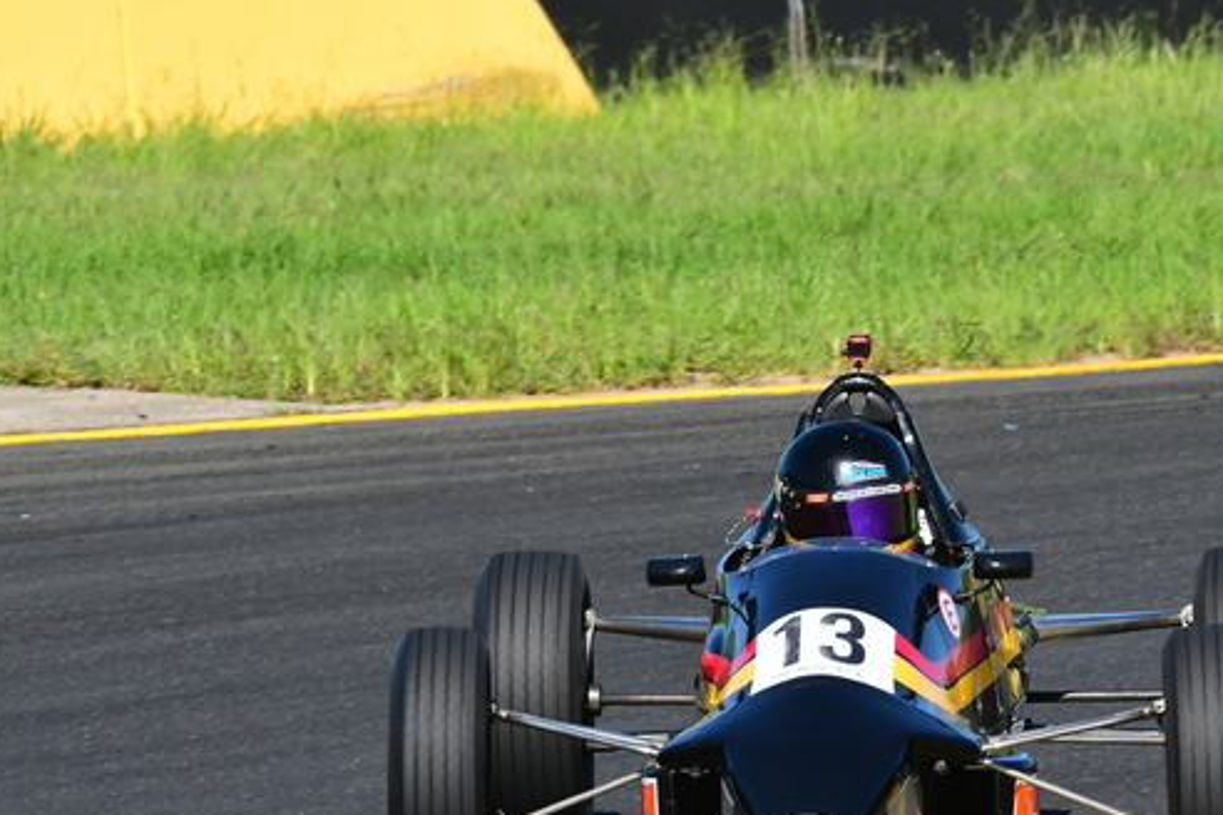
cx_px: 979
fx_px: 33154
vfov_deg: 1.4
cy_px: 501
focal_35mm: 976
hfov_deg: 2.1
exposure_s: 1/640
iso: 500
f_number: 11
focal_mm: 400
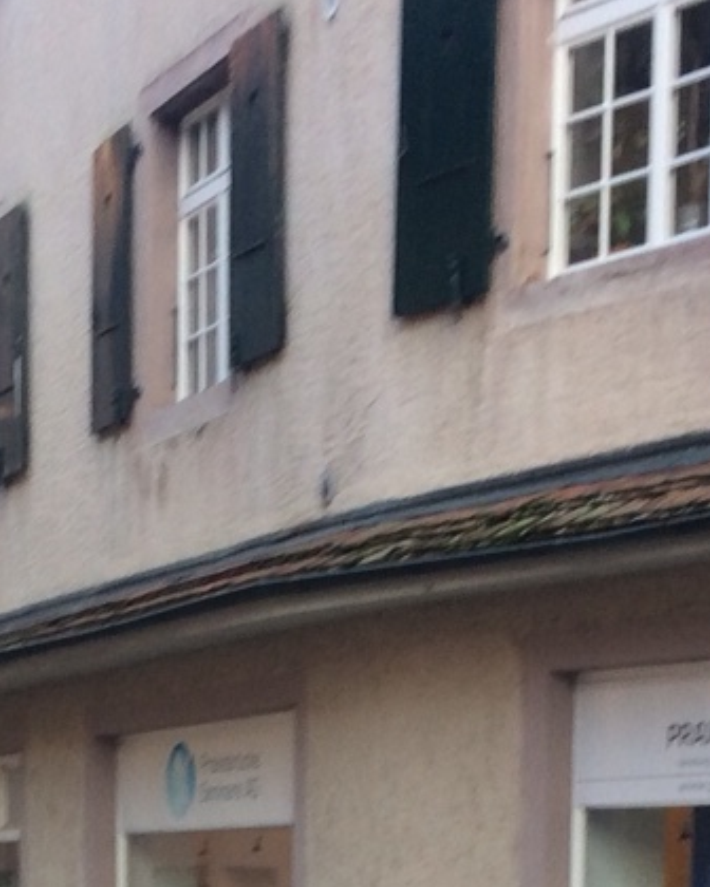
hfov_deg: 13.9
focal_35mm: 110
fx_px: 2889
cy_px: 1212
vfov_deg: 16.3
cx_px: 66
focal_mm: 4.15
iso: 40
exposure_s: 1/100
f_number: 2.2
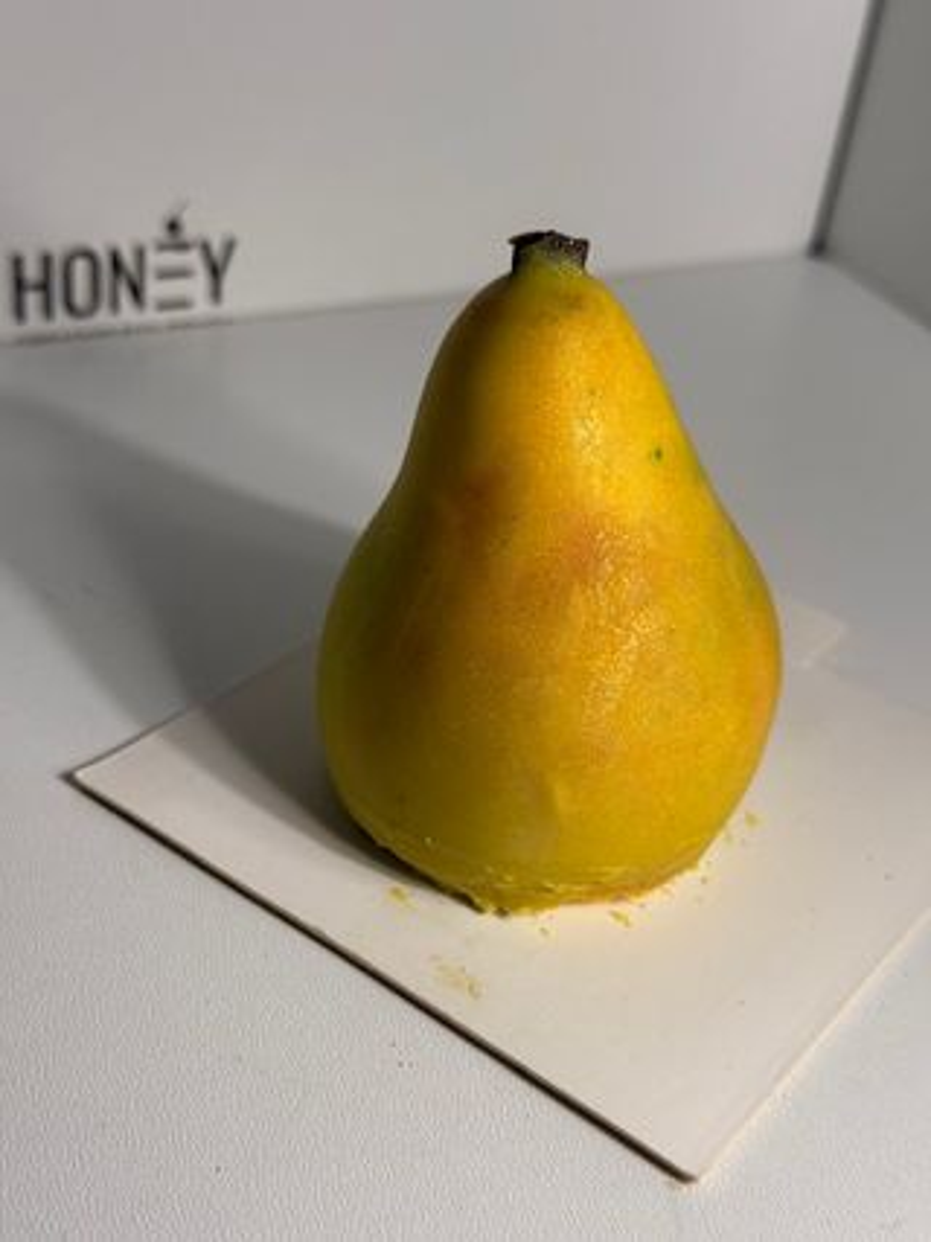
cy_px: 621
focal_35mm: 48
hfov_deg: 30.3
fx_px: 1722
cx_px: 466
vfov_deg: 39.7
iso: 80
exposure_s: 1/5208
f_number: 1.78
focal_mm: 6.76
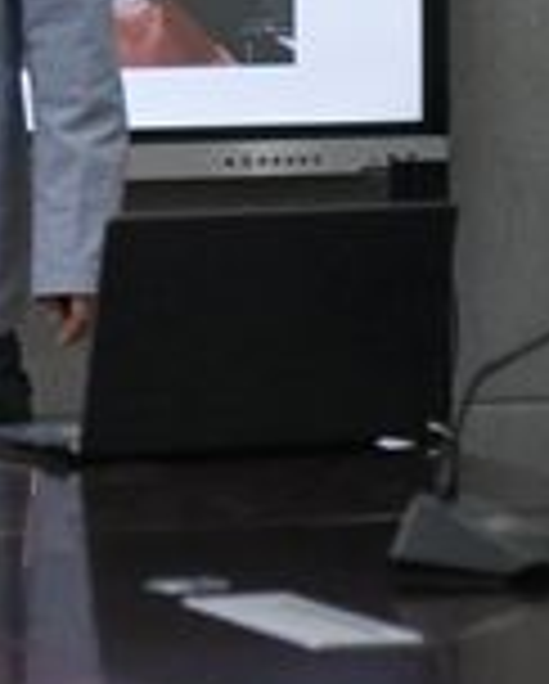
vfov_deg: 5.5
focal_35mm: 352
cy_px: -153
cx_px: 117
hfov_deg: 4.4
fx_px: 7135
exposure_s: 1/1000
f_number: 4
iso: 4000
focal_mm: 95
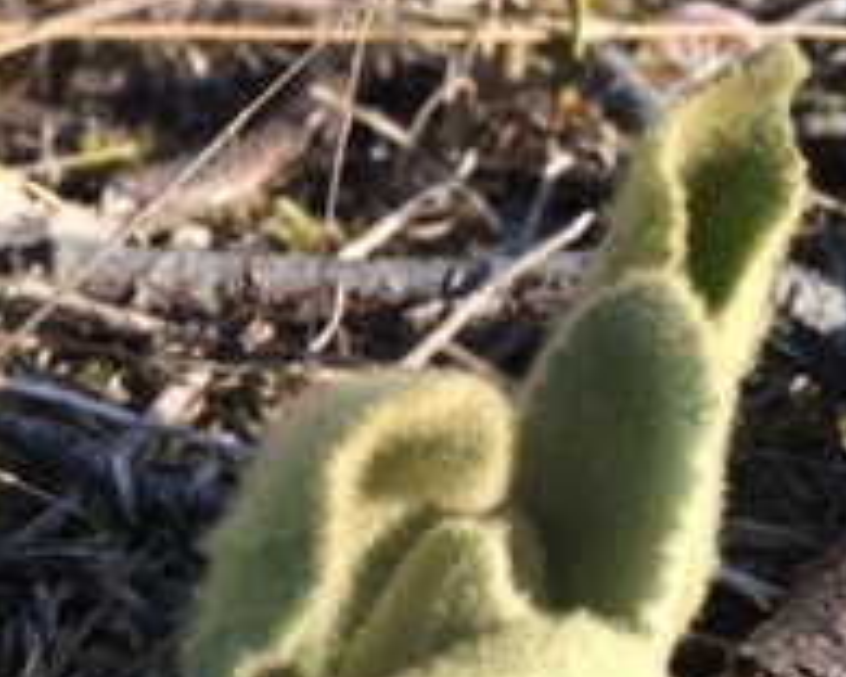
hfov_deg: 19.7
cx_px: -78
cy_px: 564
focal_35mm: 93
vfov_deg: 16.4
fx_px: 2329
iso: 32
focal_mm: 4.15
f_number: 2.2
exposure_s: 1/912
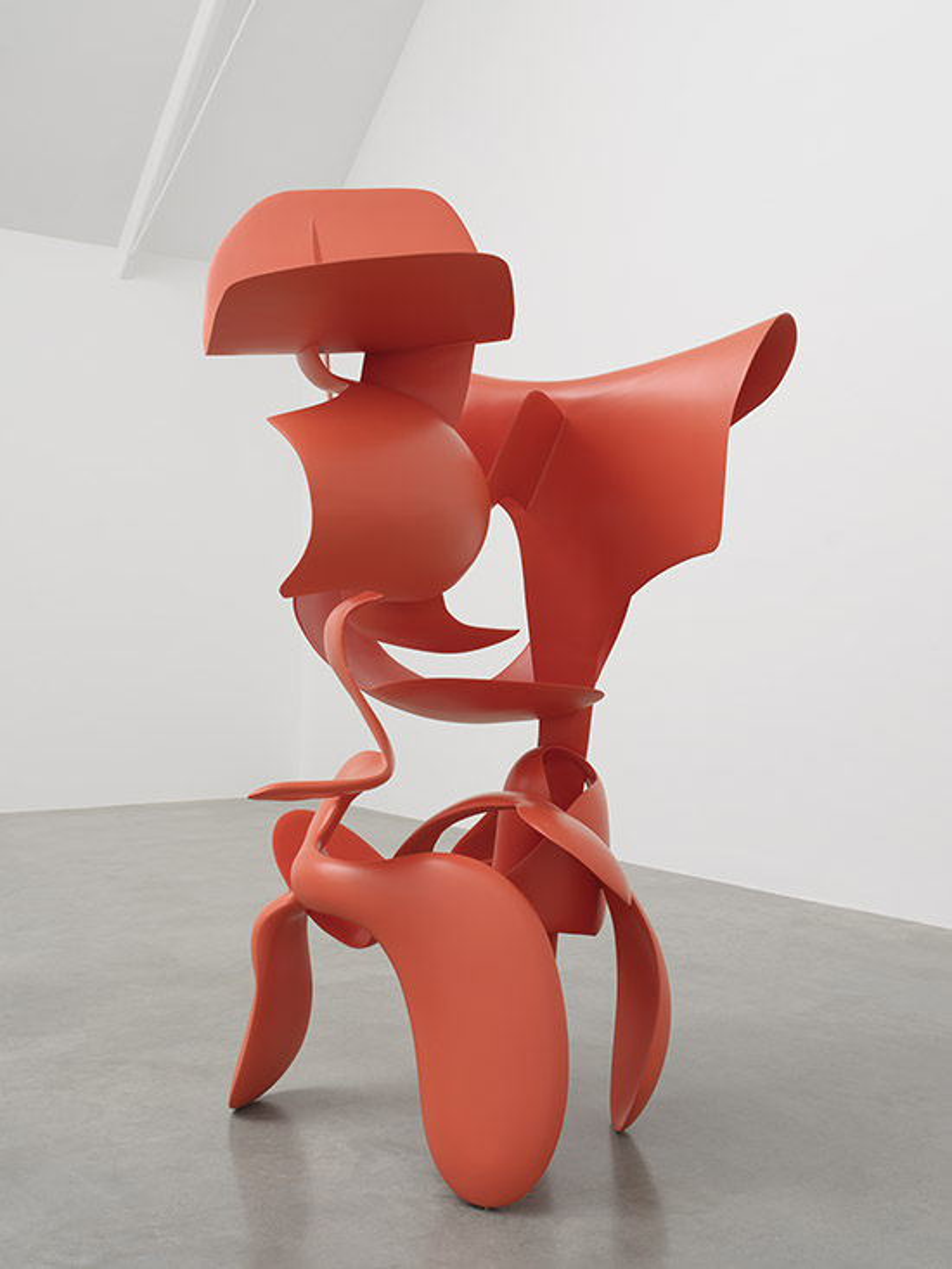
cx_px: 476
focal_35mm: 36
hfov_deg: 39.7
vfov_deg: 51.3
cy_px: 634
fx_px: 1320
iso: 100
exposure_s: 1/125
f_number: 11
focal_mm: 45
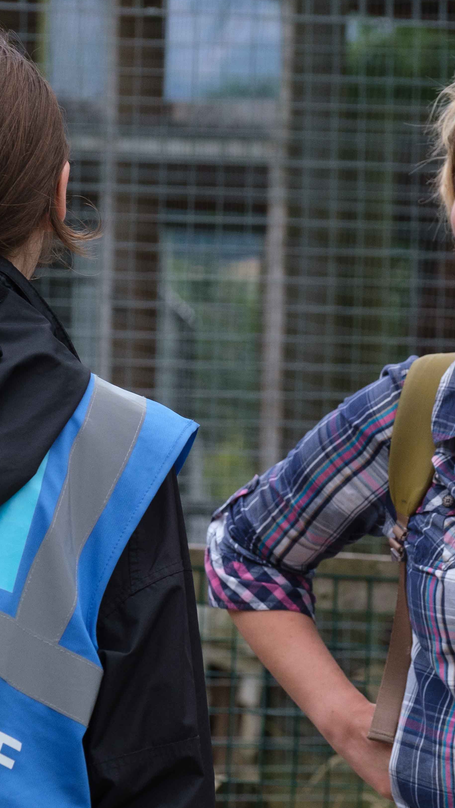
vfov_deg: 7.9
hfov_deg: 4.4
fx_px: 5854
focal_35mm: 273
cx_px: 354
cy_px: 466
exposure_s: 1/1000
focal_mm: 90.6
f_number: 5.6
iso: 800
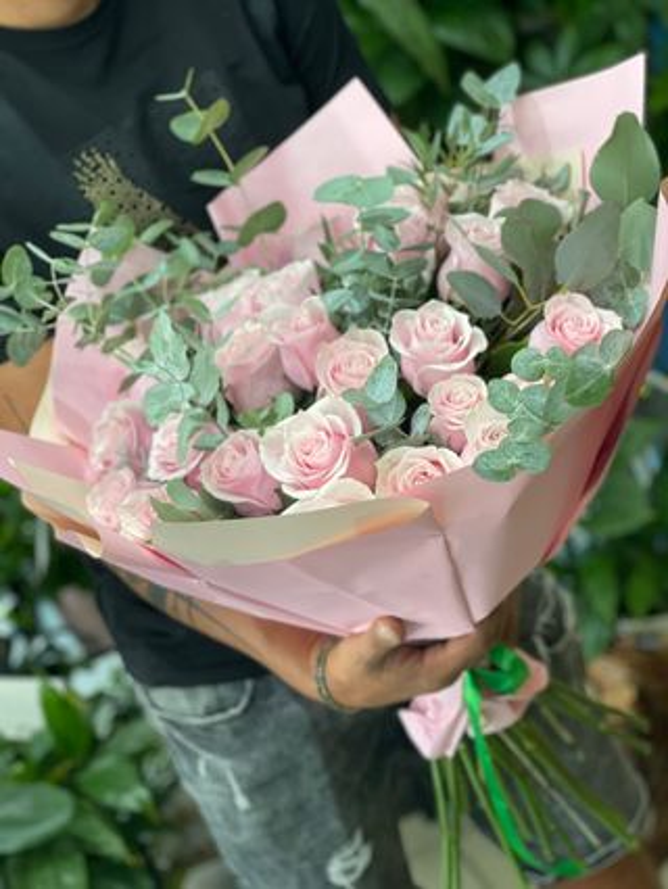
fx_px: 1645
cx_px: 334
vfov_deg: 30.2
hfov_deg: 23.0
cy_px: 444
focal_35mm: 64
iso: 125
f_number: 2.2
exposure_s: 1/50
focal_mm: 7.5
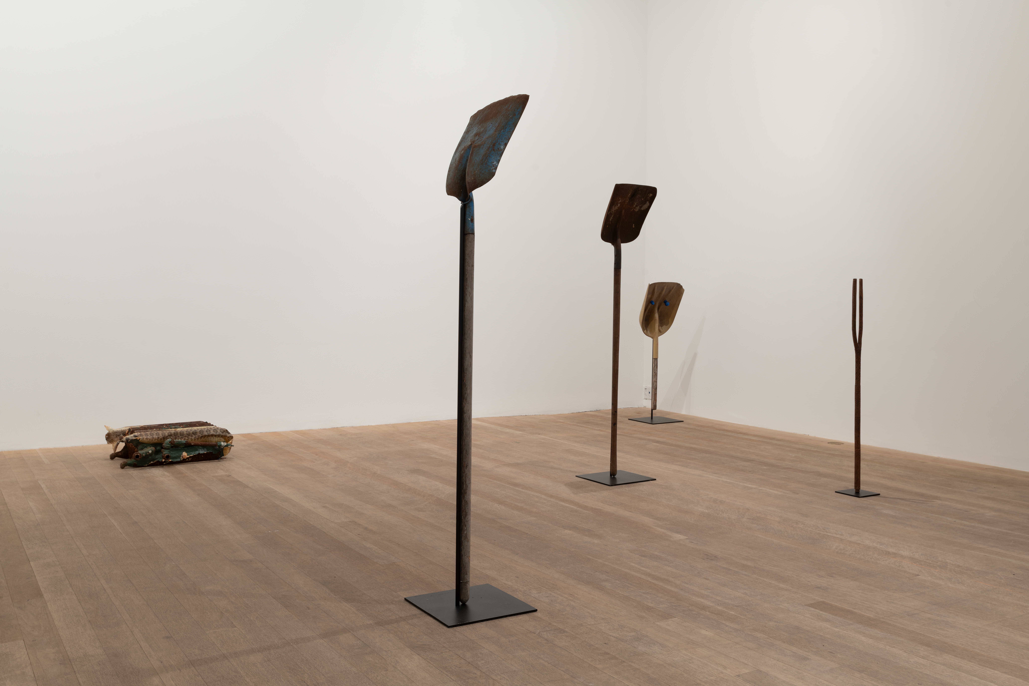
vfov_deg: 37.9
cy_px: 343
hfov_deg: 54.4
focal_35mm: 35
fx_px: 1000
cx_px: 514
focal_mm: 35
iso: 31
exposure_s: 5
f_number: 11
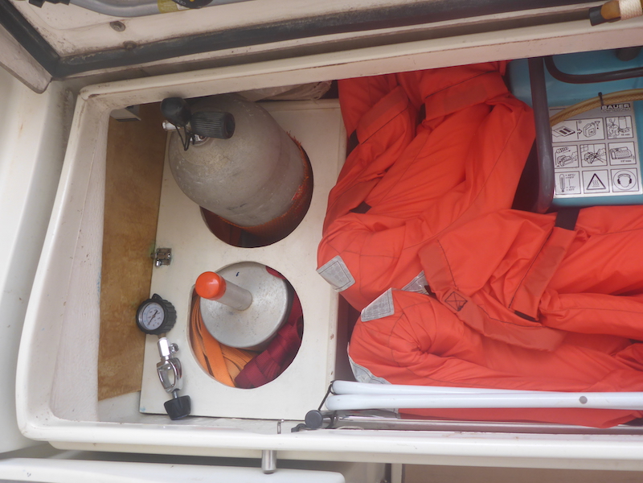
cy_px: 242
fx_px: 520
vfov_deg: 49.7
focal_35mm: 28
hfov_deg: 63.4
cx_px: 322
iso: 100
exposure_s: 1/125
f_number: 3.3
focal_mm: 4.9
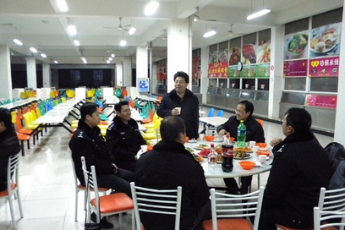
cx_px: 169
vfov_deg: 43.6
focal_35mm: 30
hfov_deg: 61.9
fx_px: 287
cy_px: 124
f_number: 3.5
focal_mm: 5
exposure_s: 1/12.3
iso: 800
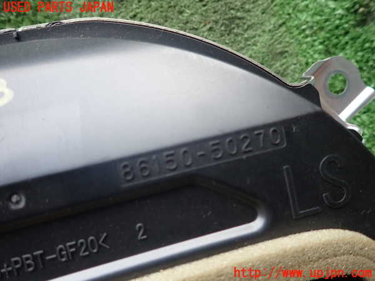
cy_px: 140
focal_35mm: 25
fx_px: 271
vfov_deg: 54.9
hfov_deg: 69.4
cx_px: 188
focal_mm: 4.5
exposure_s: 1/50
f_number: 2
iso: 200
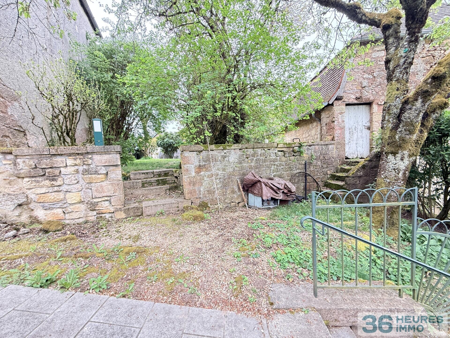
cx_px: 225
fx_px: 182
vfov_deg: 85.7
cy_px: 169
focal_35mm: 14
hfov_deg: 102.1
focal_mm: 2.22
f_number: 2.2
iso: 200
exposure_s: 1/99
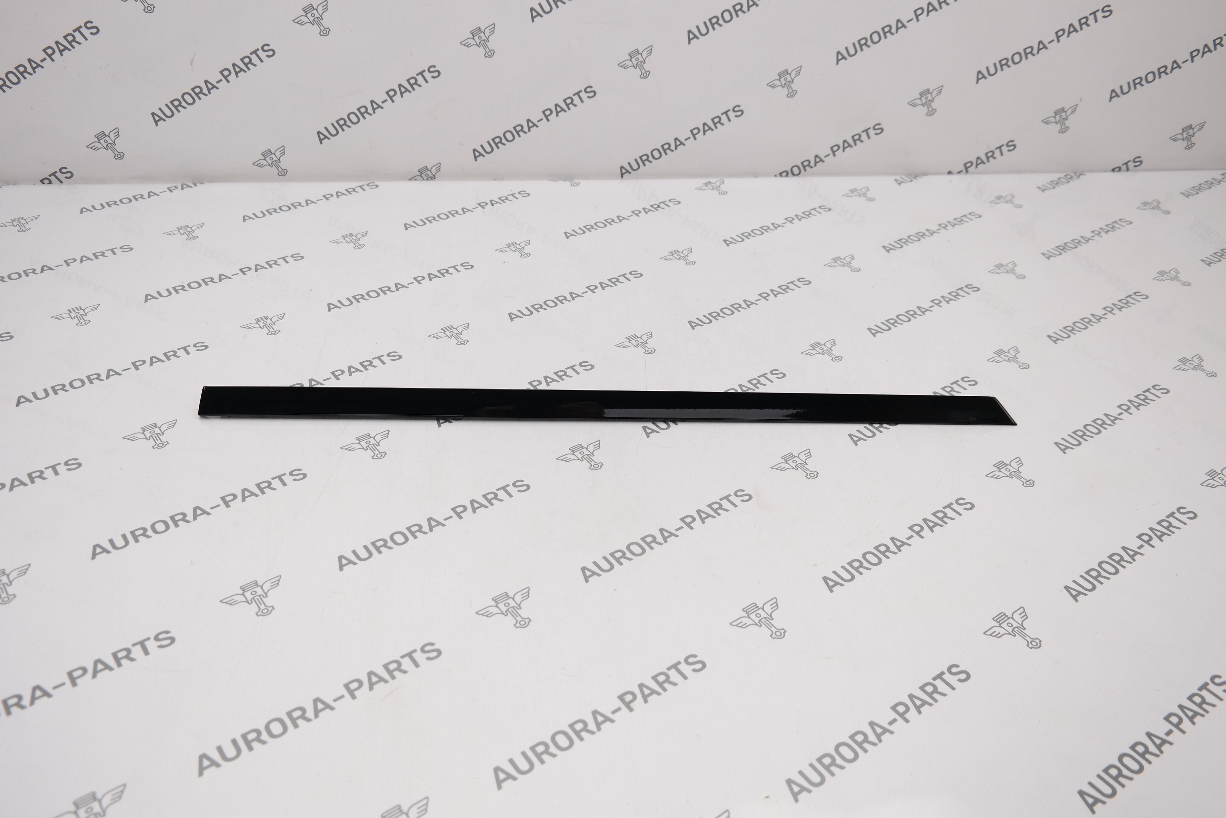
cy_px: 409
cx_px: 613
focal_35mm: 30
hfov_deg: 61.9
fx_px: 1022
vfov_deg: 43.6
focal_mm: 20
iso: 100
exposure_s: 1/125
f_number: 4
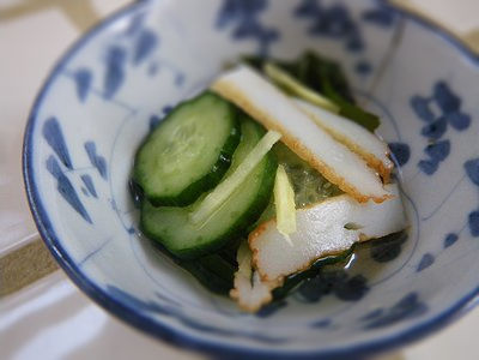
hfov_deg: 54.0
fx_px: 470
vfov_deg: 41.8
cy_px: 180
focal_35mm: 34
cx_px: 240
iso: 640
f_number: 3.8
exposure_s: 1/50
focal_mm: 6.1
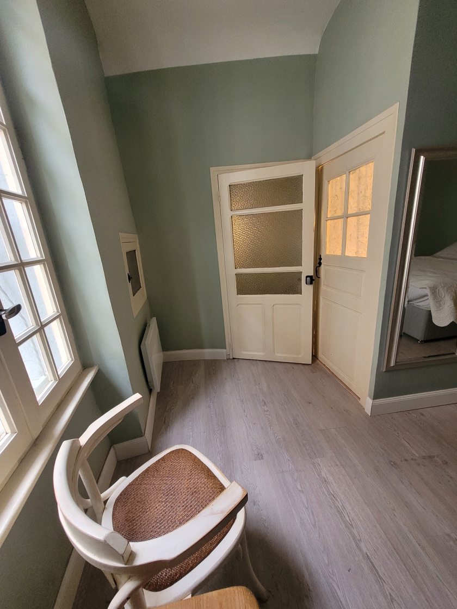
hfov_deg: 89.9
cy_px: 304
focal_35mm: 13
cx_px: 228
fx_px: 229
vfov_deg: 106.2
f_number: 2.2
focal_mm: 1.74
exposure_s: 1/50
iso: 400
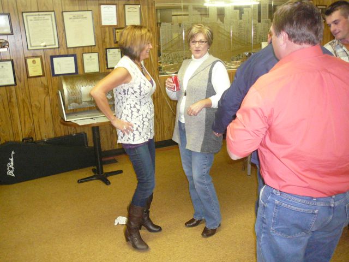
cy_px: 131
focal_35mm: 35
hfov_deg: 52.6
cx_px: 174
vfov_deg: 40.7
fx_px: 353
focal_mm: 5.2
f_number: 2.8
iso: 400
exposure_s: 1/30
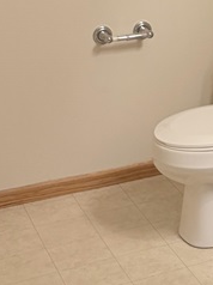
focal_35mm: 105
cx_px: 341
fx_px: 863
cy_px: 0
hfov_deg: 13.1
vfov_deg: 18.3
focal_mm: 5.96
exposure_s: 1/60
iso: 125
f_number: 1.6
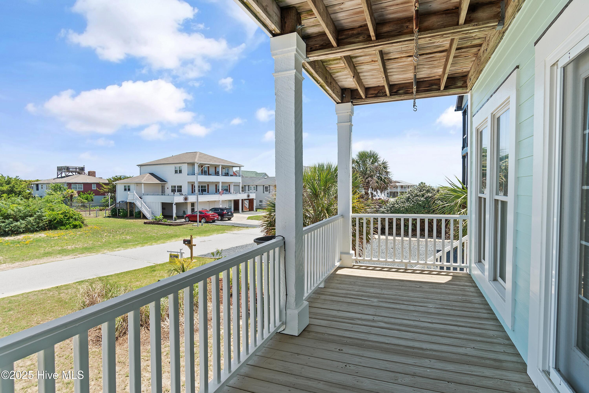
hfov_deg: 86.9
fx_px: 311
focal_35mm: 19
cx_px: 294
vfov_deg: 64.6
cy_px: 196
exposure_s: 1/125
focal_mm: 13
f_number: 5.6
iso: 100
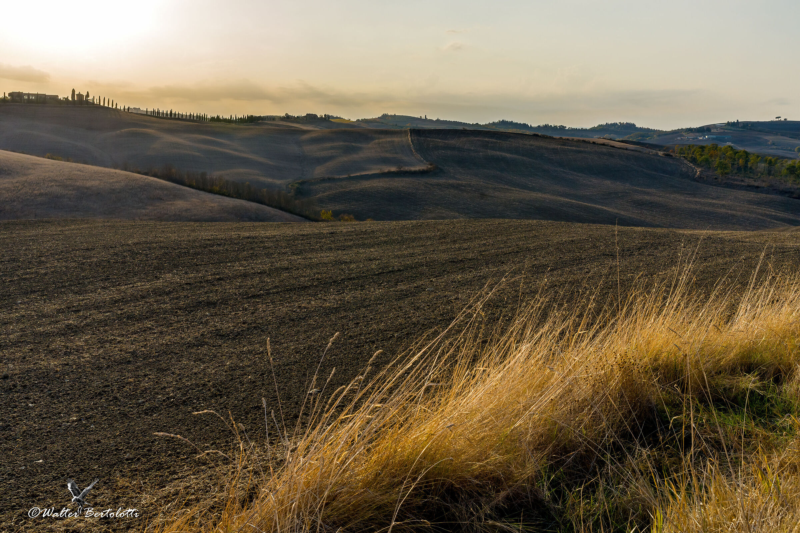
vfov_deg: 37.9
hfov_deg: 54.4
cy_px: 266
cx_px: 400
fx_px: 778
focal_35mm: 35
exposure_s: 1/500
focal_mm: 35
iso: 320
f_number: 11
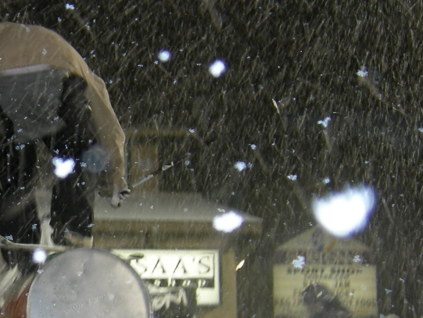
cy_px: 235
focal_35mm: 93
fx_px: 1137
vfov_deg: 15.8
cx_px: 1
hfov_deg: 20.4
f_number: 2.7
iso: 64
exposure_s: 1/30
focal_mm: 7.5
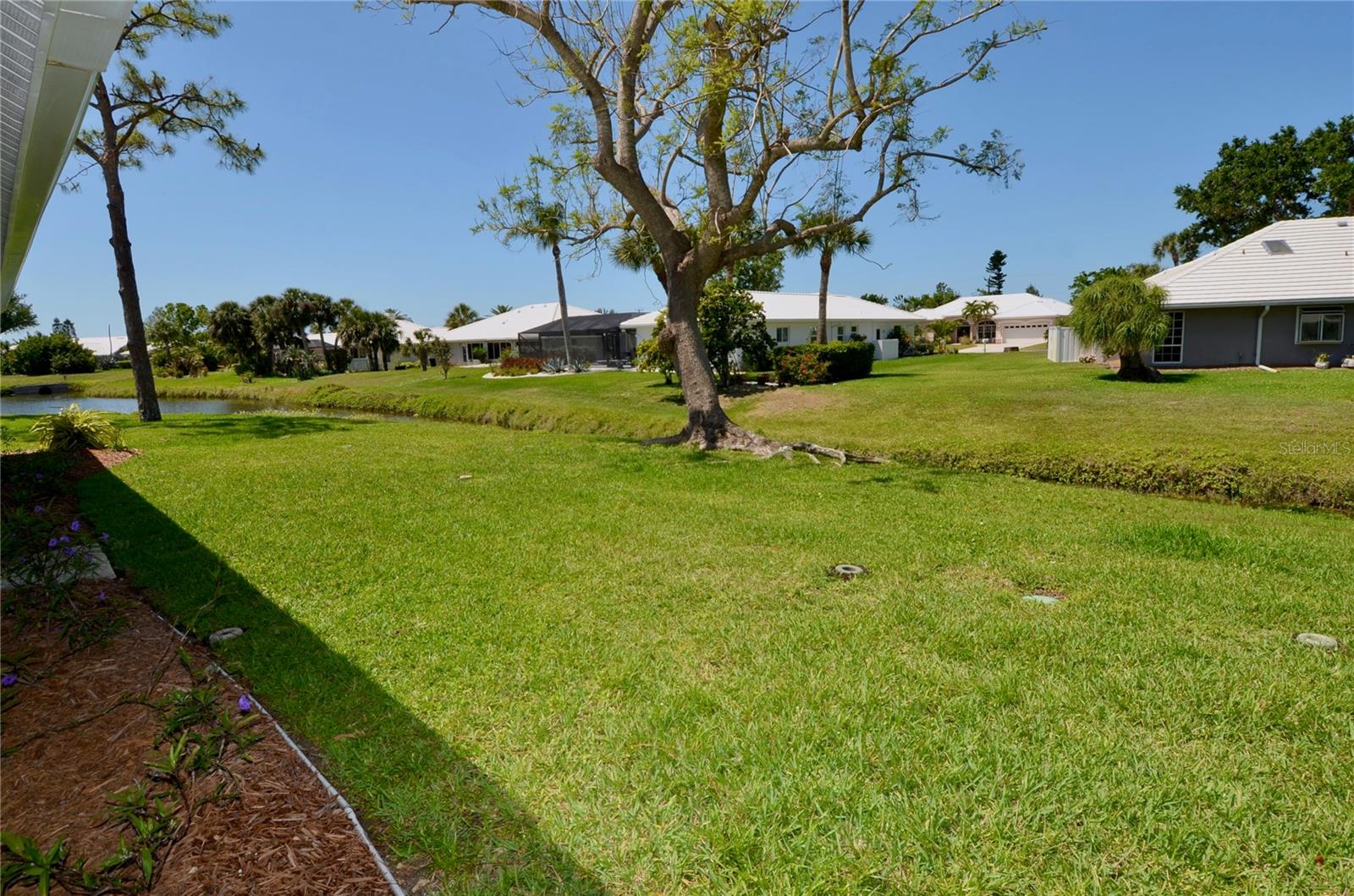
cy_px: 448
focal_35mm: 18
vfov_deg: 67.1
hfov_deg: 90.1
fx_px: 675
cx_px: 677
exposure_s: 1/250
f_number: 10
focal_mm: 12
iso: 100
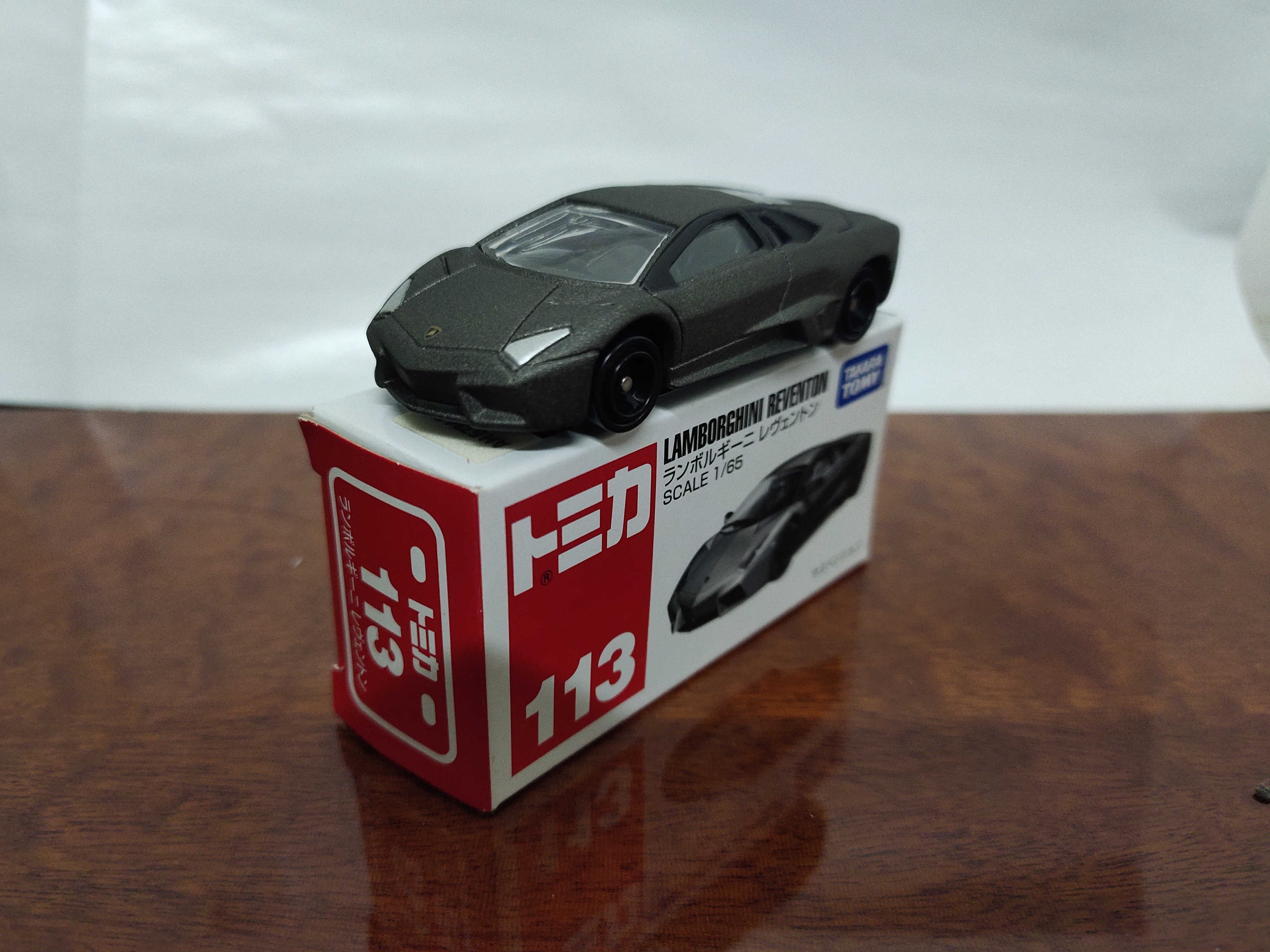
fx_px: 991
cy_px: 481
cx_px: 620
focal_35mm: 27
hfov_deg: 65.3
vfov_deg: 51.4
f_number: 1.79
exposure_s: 1/50
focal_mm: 4.74
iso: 1129
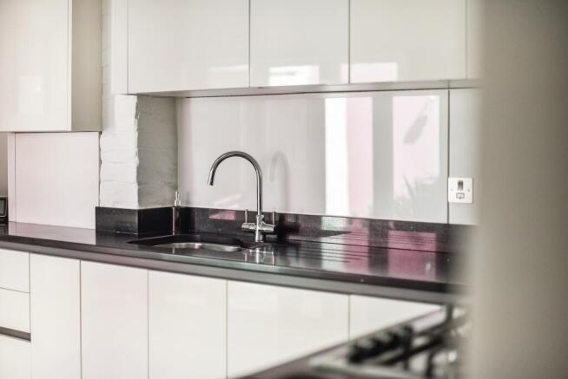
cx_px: 284
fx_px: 789
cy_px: 190
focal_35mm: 50
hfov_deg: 39.6
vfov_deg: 27.0
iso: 400
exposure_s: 1/2500
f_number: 1.4
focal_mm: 50
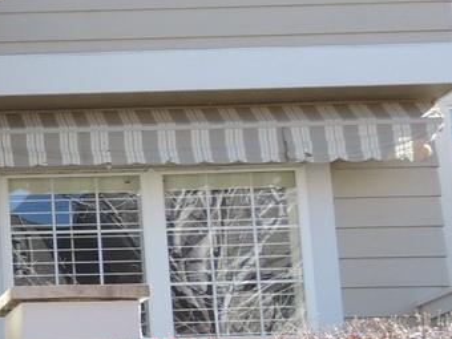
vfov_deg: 10.5
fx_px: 1841
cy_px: 258
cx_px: -378
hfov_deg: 12.7
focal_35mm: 141
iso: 80
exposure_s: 1/200
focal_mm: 5.3
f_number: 3.1
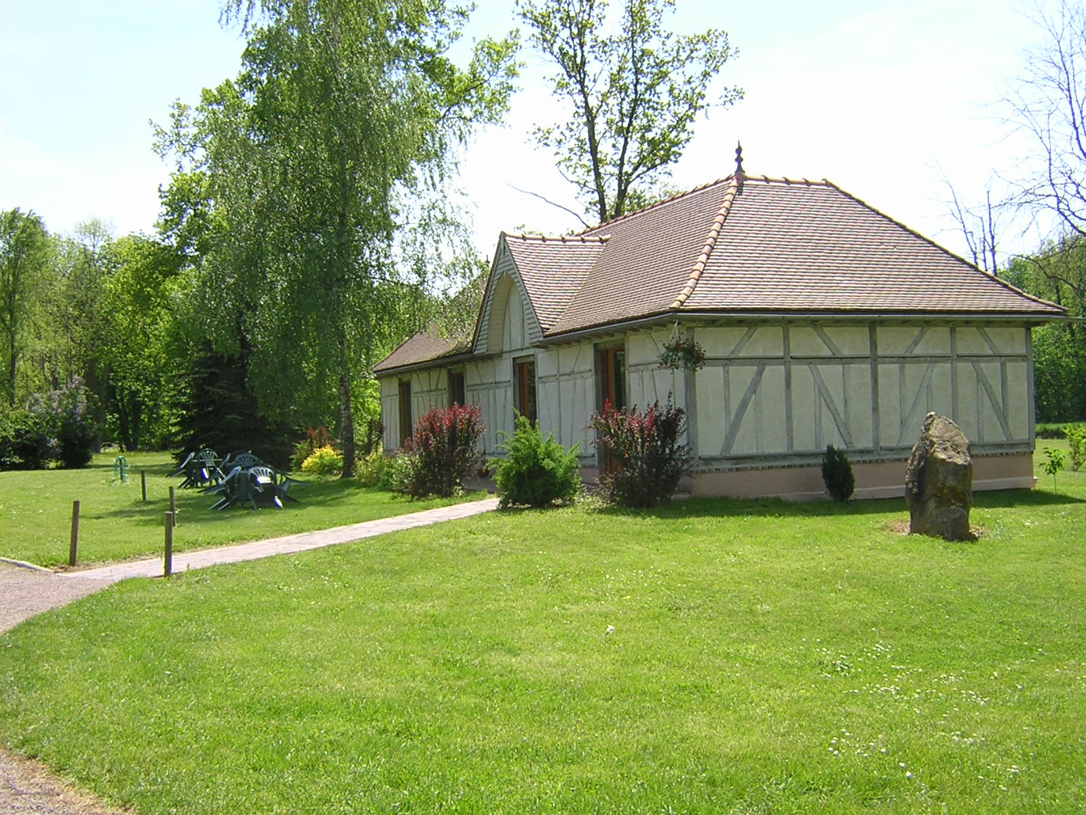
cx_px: 543
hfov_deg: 51.4
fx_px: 1129
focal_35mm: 36
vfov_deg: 39.7
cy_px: 408
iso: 100
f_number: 5.2
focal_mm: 4.7
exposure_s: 1/169
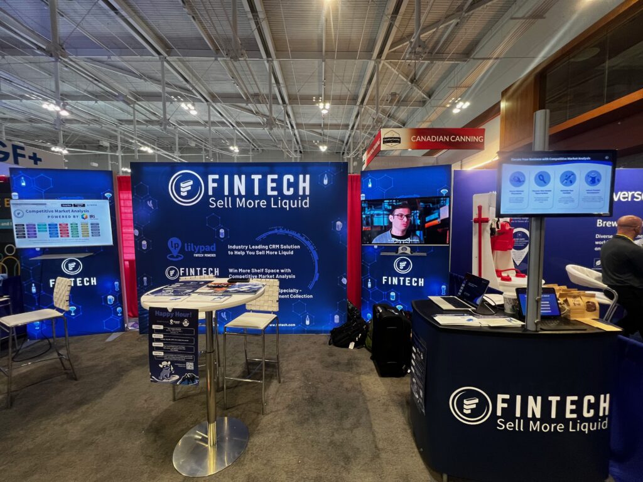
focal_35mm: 13
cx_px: 322
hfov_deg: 106.2
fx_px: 241
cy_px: 241
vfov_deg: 89.9
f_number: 1.8
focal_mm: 1.57
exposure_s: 1/60
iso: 250
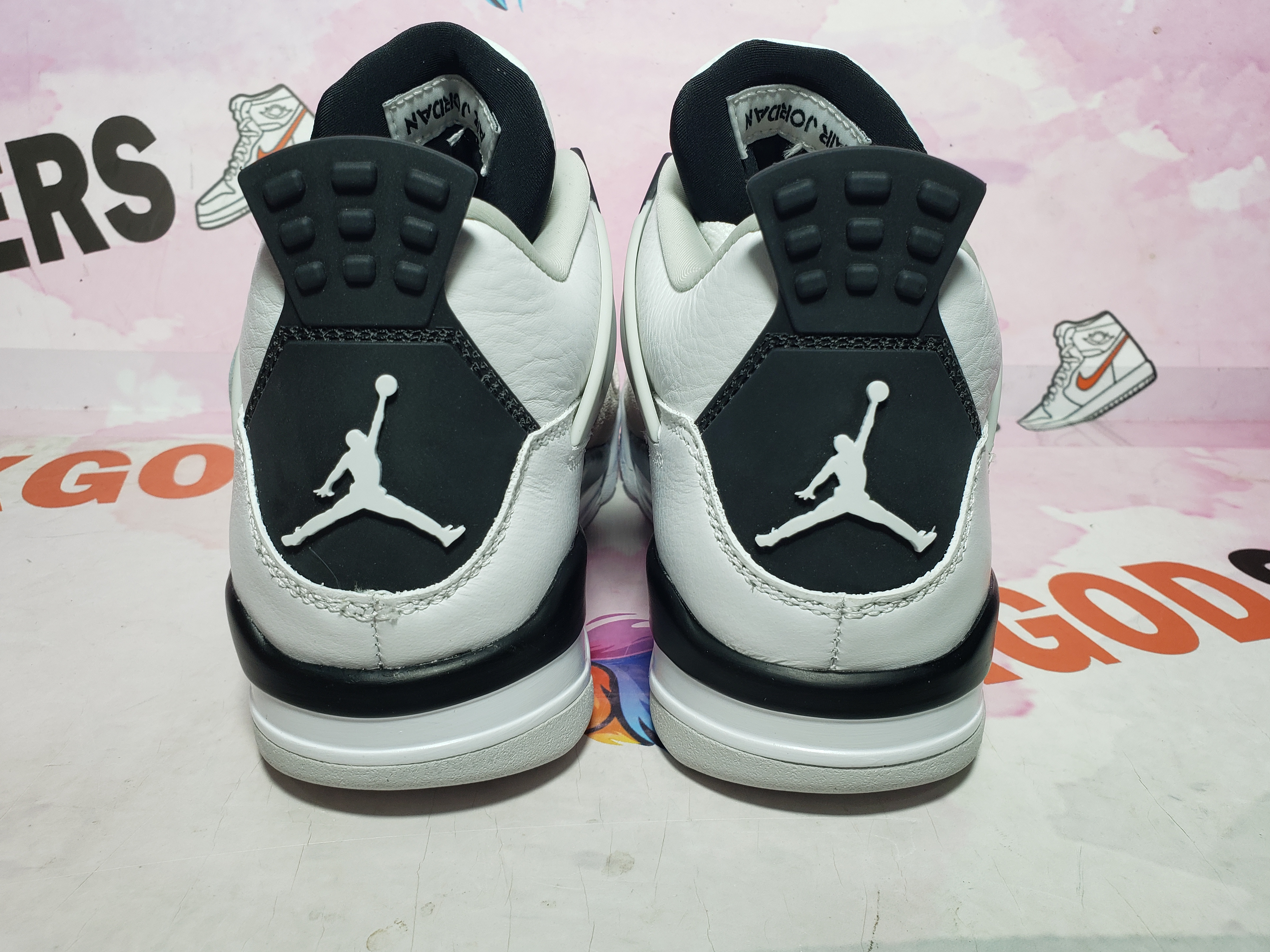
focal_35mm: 27
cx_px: 620
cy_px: 465
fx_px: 991
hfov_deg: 65.3
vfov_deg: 51.3
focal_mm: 4.3
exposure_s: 1/167
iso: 50
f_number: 2.4
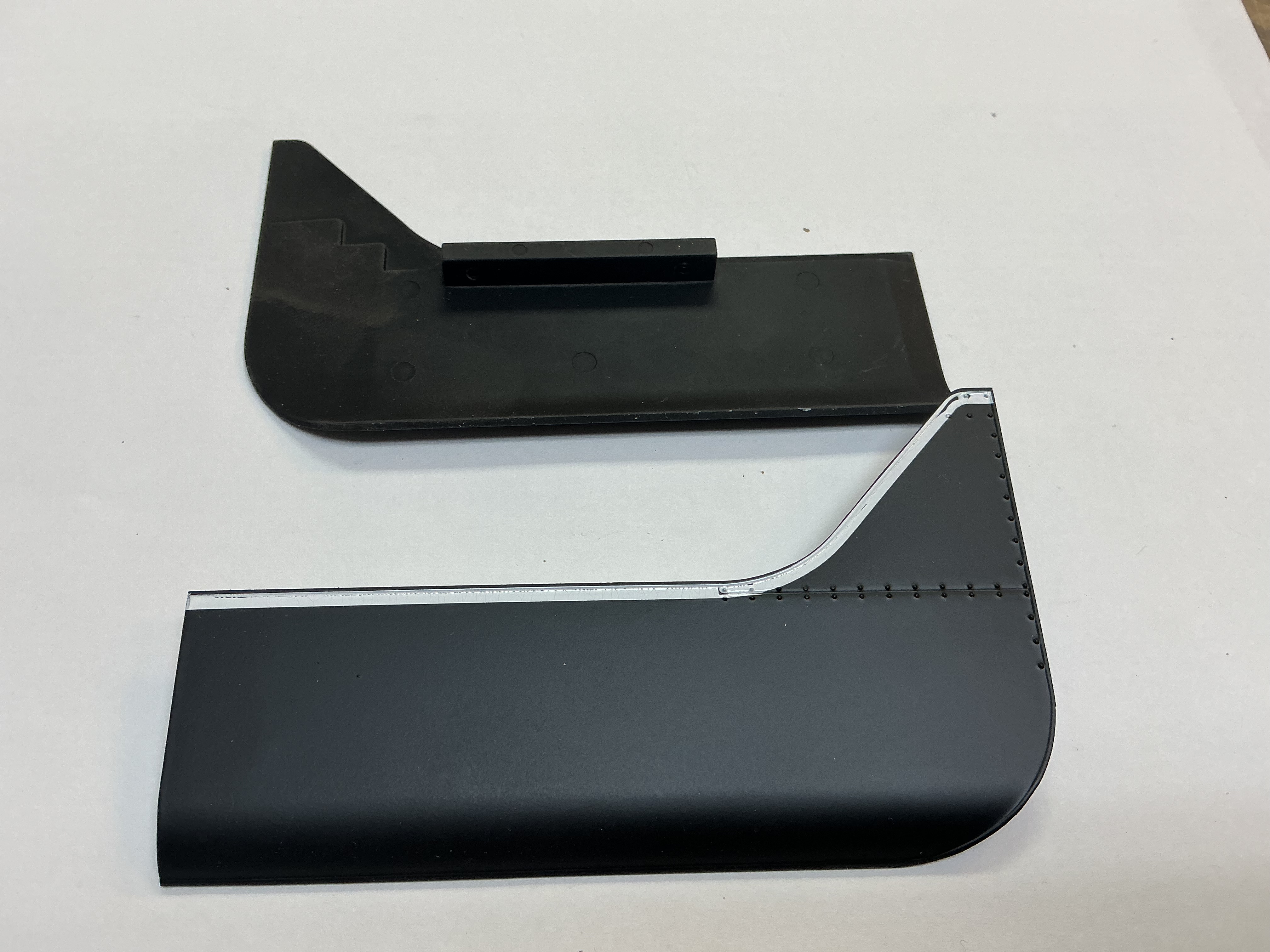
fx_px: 1064
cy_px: 476
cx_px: 635
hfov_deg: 61.7
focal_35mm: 29
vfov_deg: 48.2
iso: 40
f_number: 1.8
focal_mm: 3
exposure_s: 1/120
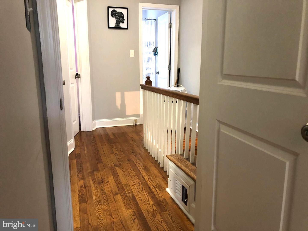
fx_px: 249
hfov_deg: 63.4
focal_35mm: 28
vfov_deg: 49.7
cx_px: 154
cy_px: 116
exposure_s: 1/7
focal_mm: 3.99
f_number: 1.8
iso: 100
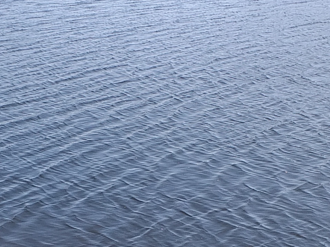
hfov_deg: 22.0
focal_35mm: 89
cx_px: 142
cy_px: 215
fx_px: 848
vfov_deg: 16.4
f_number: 1.9
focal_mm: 3.6
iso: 40
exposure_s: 1/1021
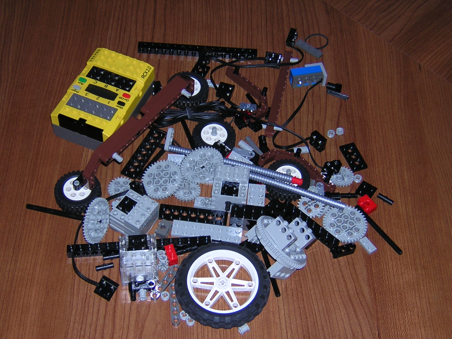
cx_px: 226
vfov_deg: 23.7
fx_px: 810
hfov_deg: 31.2
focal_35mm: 62
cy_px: 170
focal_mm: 8.1
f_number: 3.4
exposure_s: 1/60.1
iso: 100
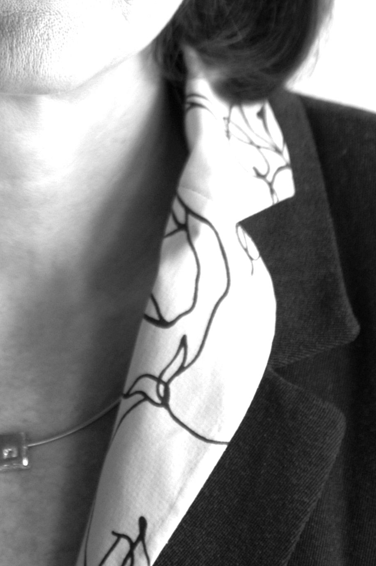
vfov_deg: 8.9
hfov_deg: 5.9
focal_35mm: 230
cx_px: -21
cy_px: -45
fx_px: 3609
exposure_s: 1/200
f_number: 2.8
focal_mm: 70
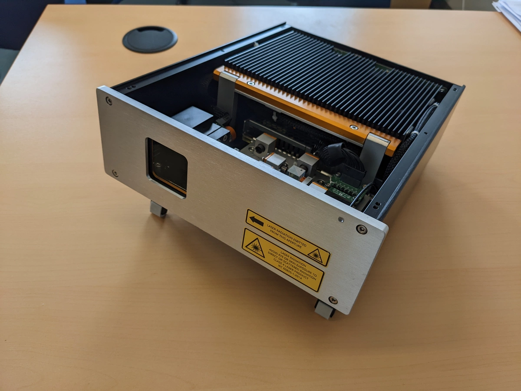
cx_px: 260
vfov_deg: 51.4
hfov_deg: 65.3
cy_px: 196
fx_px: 406
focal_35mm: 27
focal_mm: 4.38
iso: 45
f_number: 1.73
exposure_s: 1/144
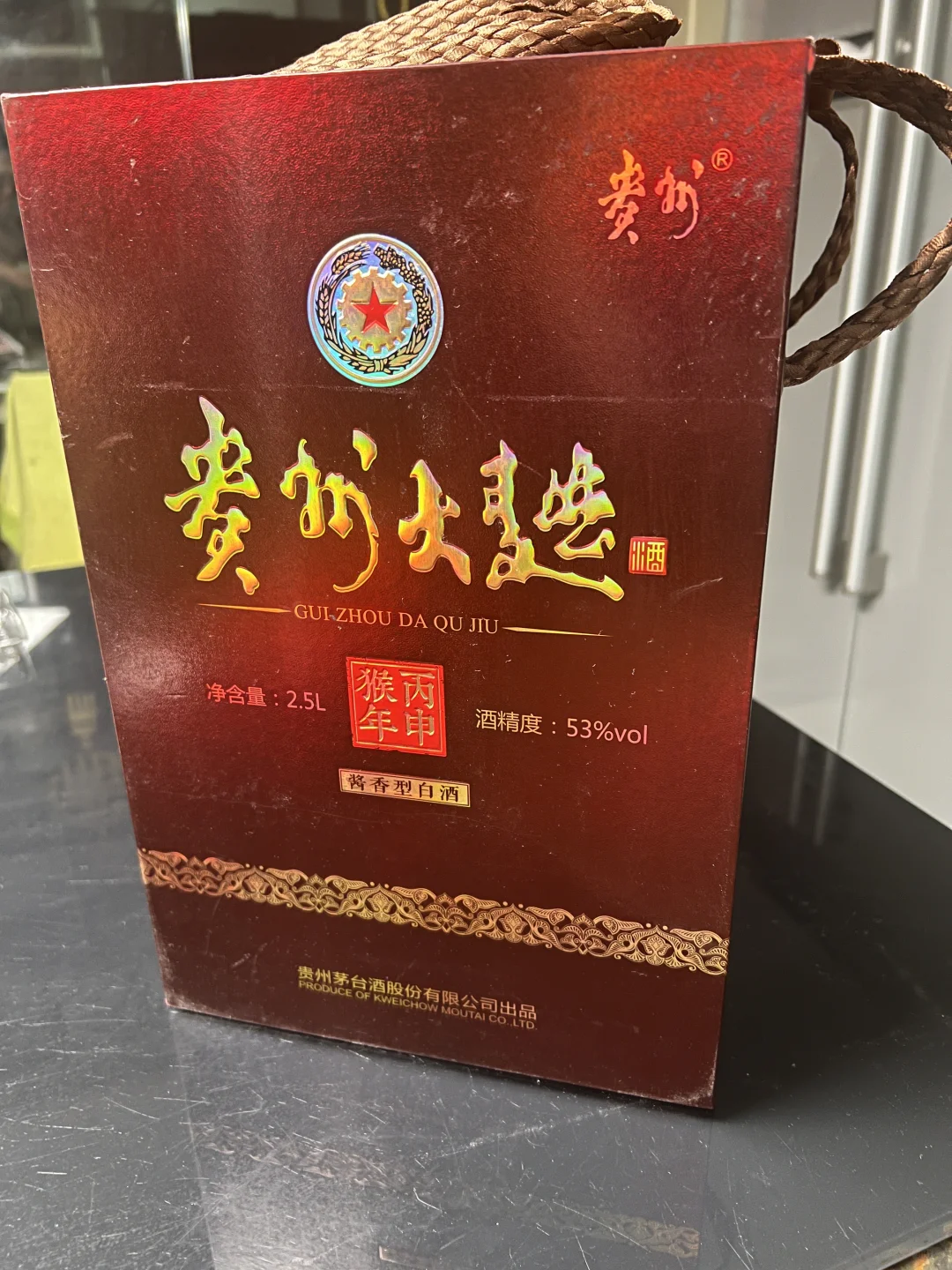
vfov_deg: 67.3
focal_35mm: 26
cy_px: 635
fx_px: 953
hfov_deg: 53.1
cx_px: 476
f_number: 1.5
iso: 400
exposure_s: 1/50
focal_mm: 5.7
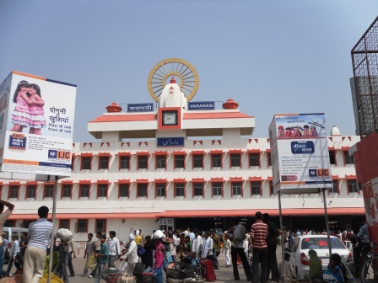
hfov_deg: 52.6
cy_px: 142
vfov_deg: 40.7
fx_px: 382
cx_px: 189
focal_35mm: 35
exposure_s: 1/267
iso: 80
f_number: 8.2
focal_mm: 6.3
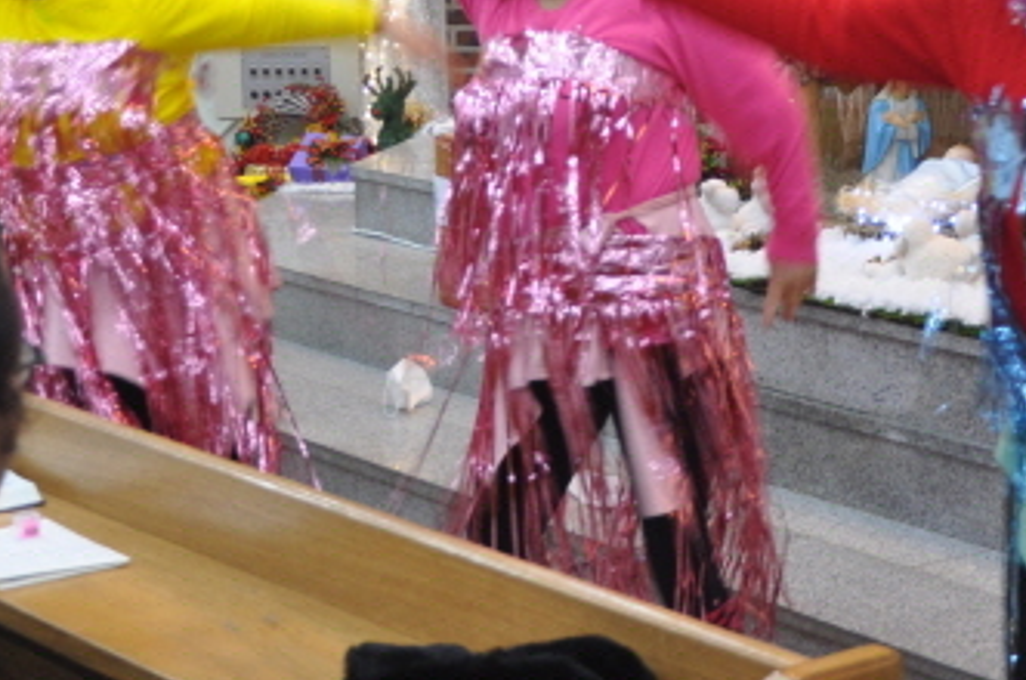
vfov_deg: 14.3
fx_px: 2674
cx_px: 479
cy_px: -11
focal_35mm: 94
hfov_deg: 21.7
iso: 400
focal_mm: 26
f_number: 4.5
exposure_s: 1/20
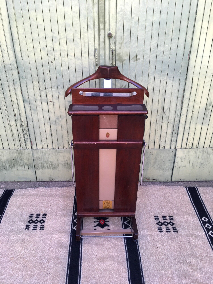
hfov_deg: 48.2
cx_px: 106
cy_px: 142
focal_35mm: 29
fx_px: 238
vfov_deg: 61.7
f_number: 2.2
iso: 32
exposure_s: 1/100
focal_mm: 4.15
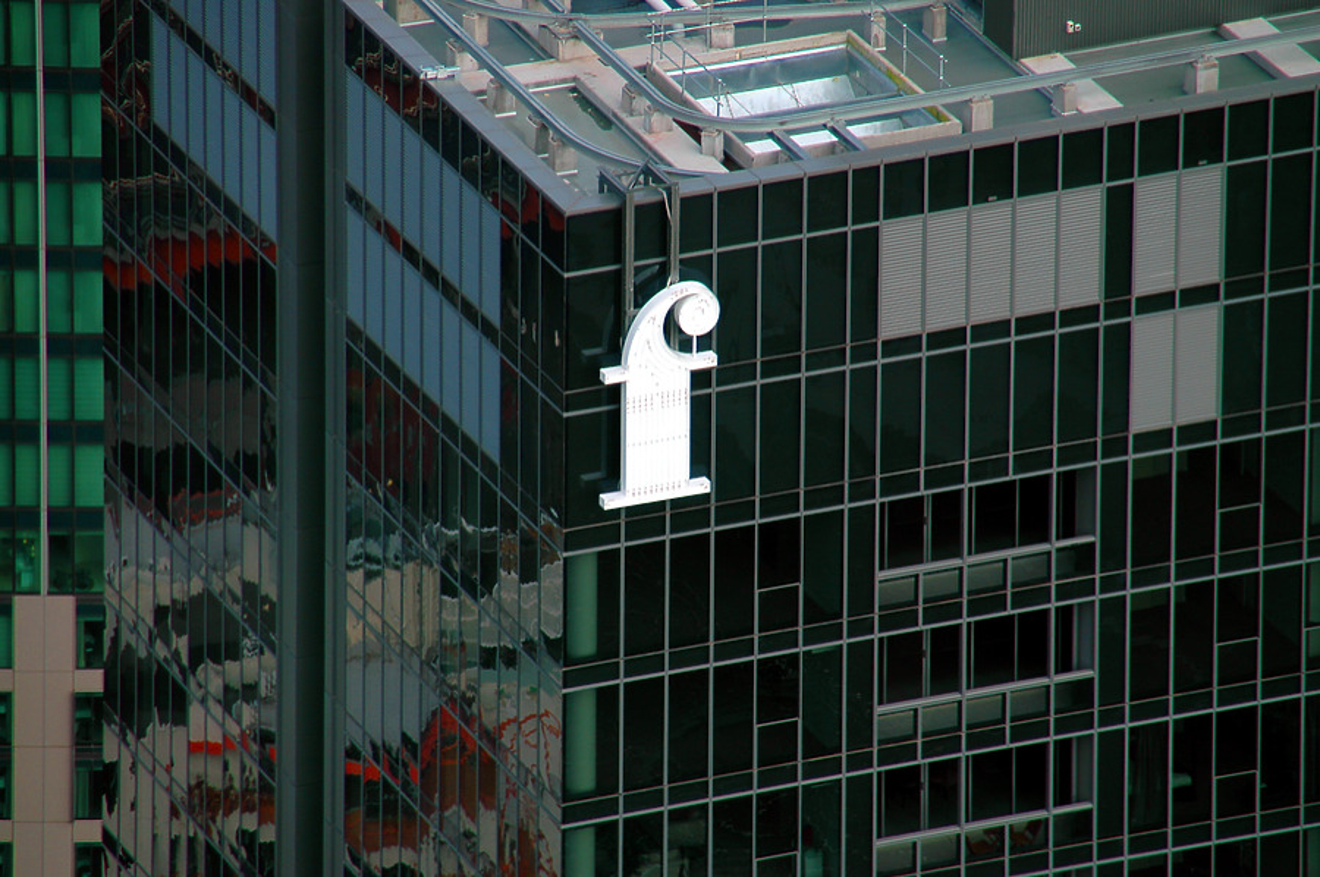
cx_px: 660
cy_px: 438
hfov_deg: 6.9
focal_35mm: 300
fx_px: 10988
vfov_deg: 4.6
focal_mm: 200
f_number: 6.3
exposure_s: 1/160
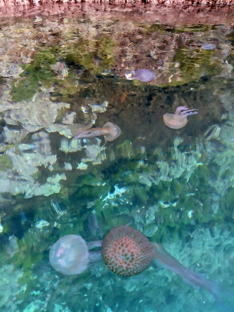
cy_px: 156
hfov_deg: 53.1
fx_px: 234
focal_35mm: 26
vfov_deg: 67.3
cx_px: 117
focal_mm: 3.98
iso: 250
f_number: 1.8
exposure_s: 1/60.2
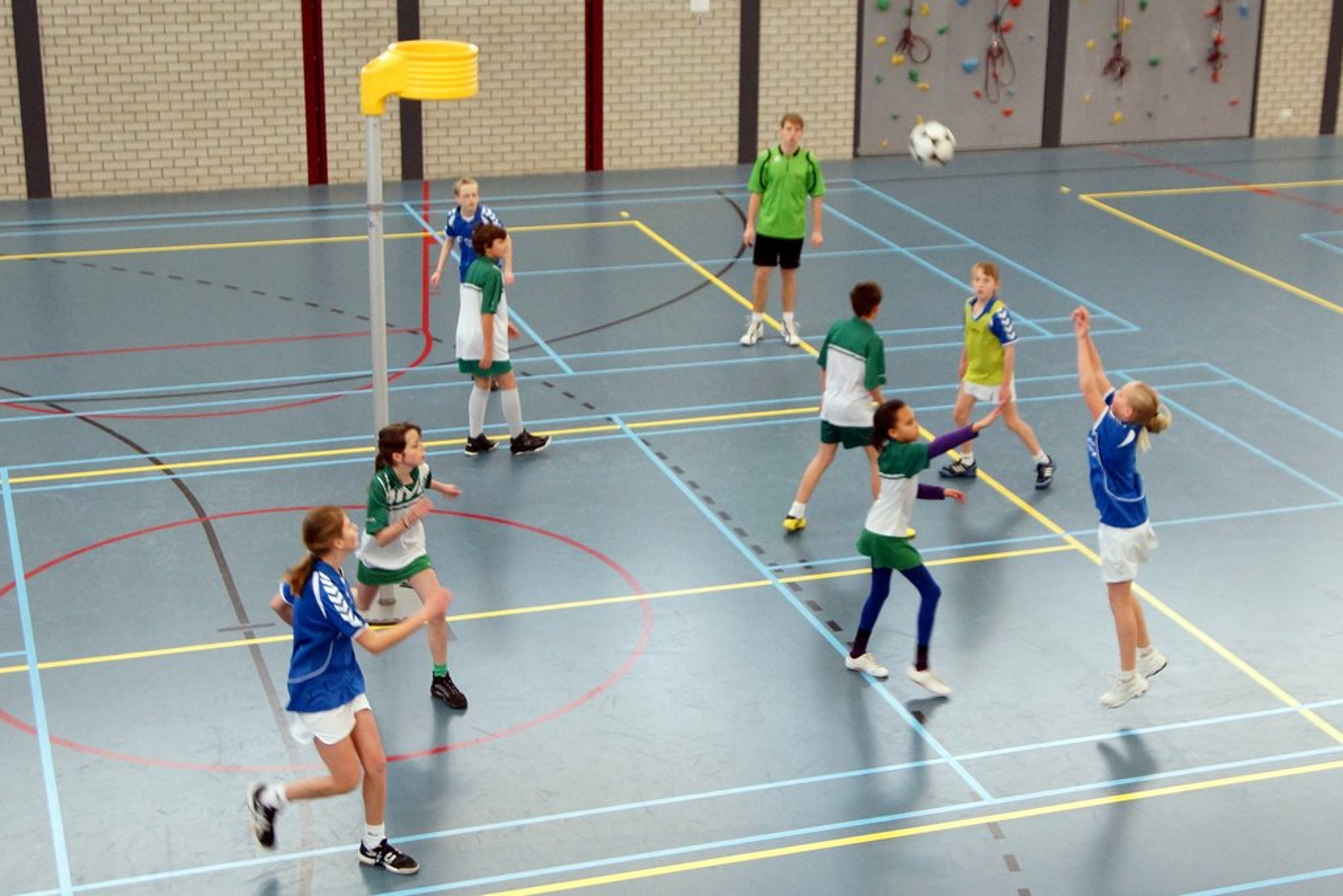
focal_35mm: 39
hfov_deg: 49.5
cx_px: 672
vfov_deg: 34.2
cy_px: 448
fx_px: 1455
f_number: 3.5
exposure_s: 1/125
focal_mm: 26
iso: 1000
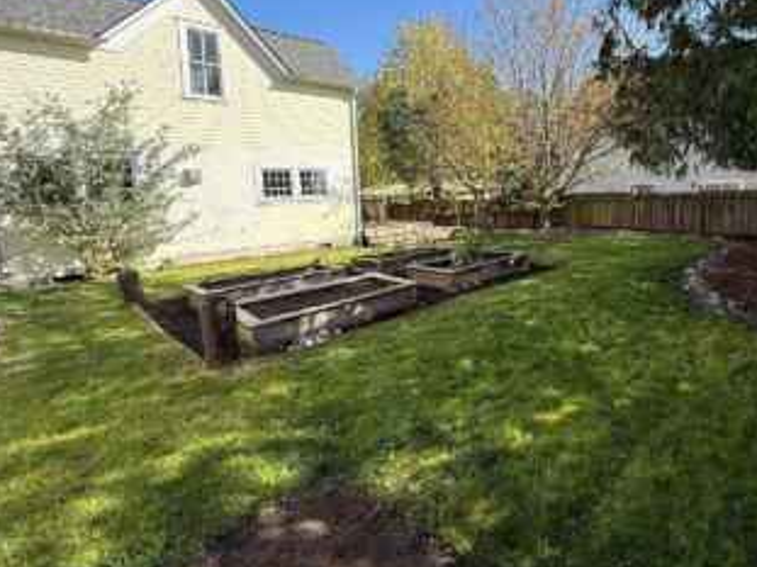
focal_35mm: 18
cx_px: 475
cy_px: 219
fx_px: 393
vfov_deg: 70.6
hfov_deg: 86.0
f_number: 2.2
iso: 64
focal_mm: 2.22
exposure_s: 1/1125
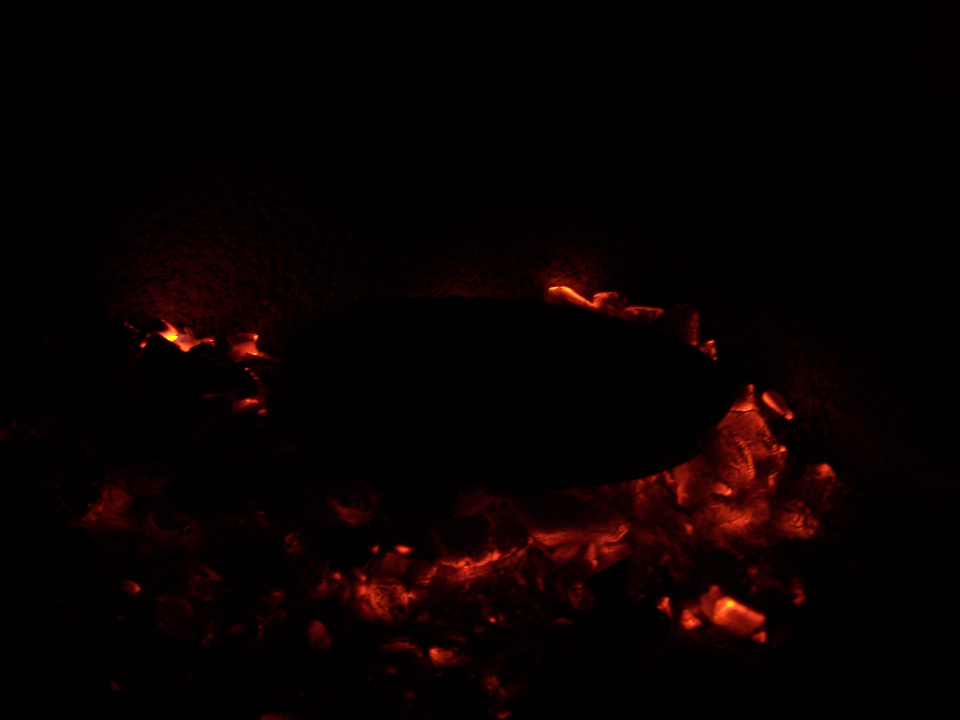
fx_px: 1858
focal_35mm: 67
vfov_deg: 21.9
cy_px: 360
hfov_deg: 29.0
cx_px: 480
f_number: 3.2
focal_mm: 11.1
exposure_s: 1/8
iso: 140
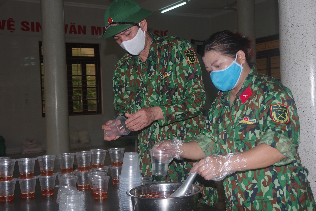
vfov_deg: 29.2
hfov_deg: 42.7
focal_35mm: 46
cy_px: 106
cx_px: 158
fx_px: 404
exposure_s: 1/90
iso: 200
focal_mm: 31
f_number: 6.3
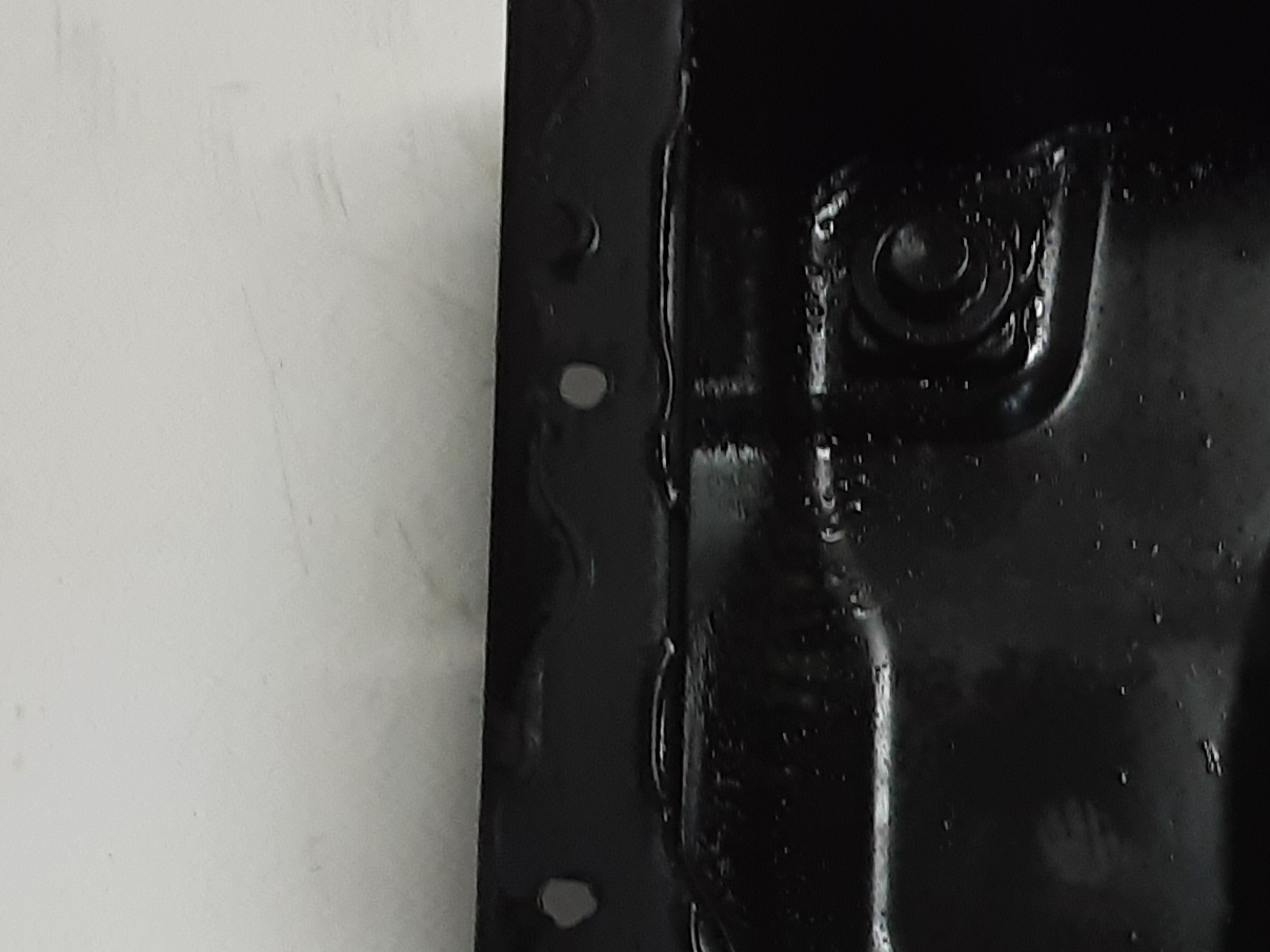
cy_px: 804
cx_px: 1242
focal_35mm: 73
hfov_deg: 25.5
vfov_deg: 19.9
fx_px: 2678
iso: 125
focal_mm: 2.91
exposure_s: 1/50
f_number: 1.9
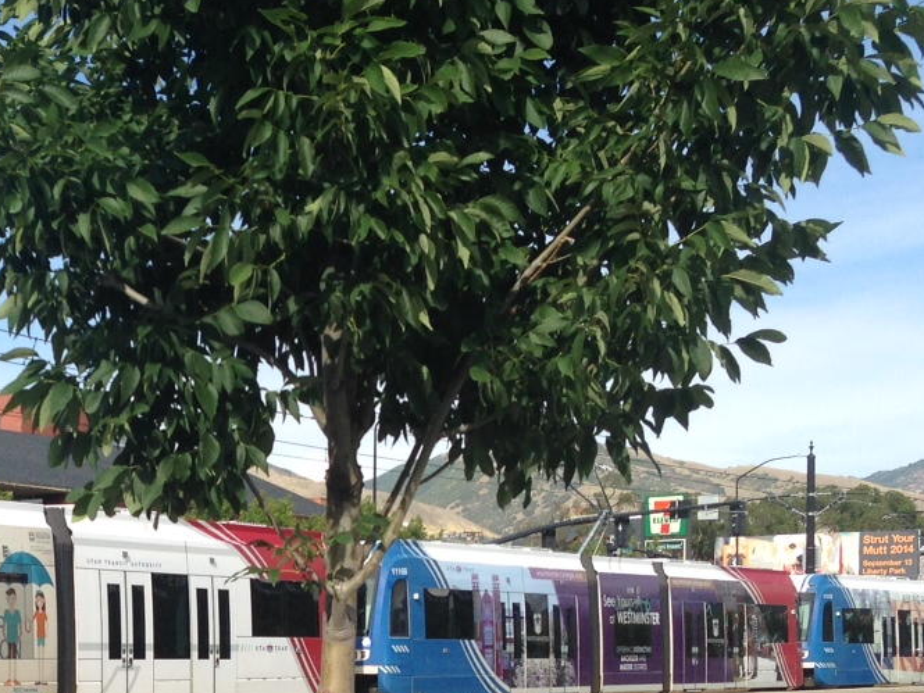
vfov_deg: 17.8
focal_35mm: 81
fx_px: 2163
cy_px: 664
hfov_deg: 23.3
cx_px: 50
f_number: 2.4
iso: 50
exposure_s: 1/1355
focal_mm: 4.12
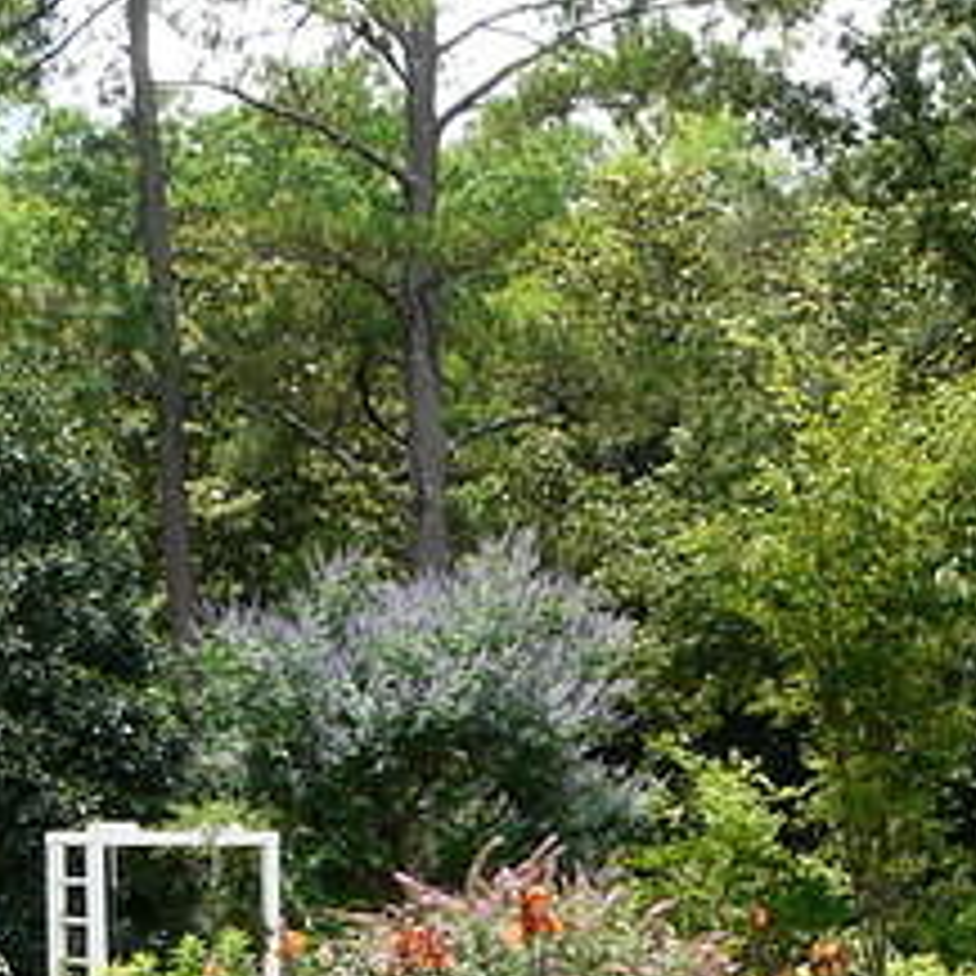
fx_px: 3413
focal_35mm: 107
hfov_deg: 15.5
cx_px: 1282
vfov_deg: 15.9
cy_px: 1003
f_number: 5.6
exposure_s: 1/200
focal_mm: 5.3
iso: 100
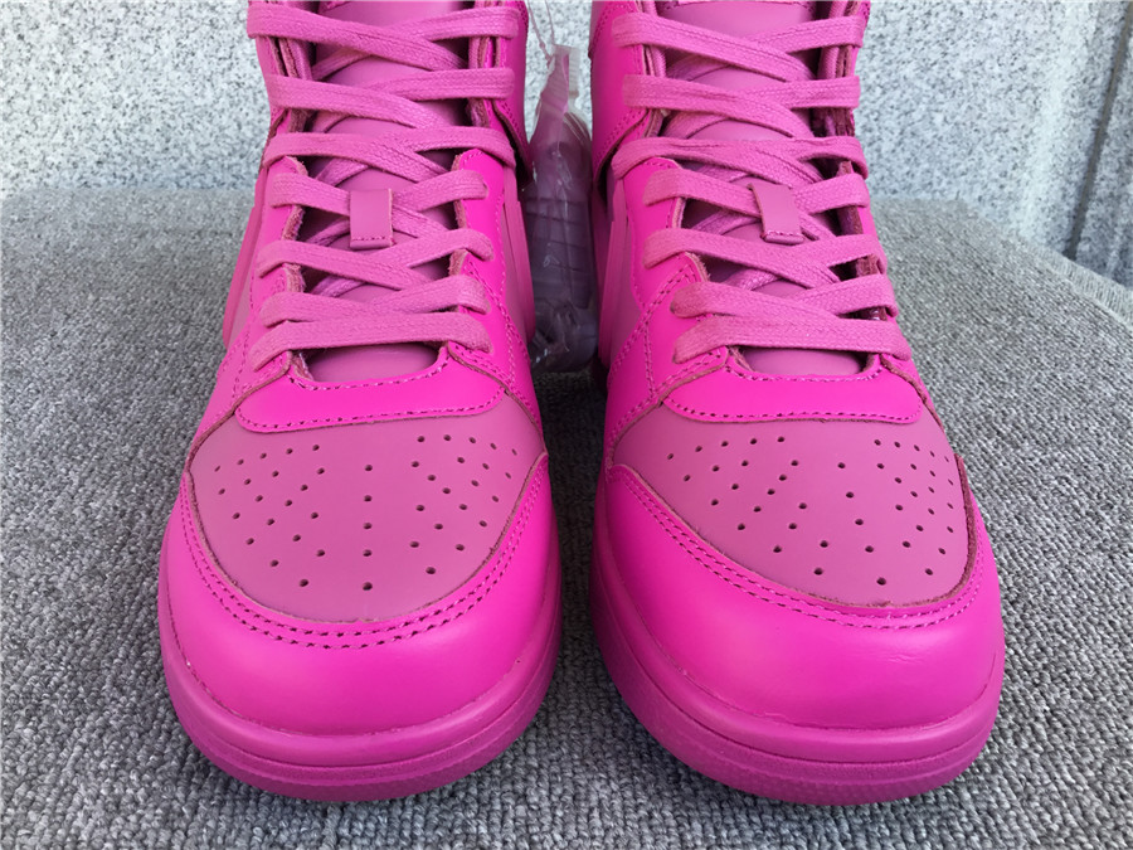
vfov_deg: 45.4
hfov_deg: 58.4
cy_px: 425
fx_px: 1015
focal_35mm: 31
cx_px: 566
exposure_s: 1/100
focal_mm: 3.3
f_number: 2.4
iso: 25
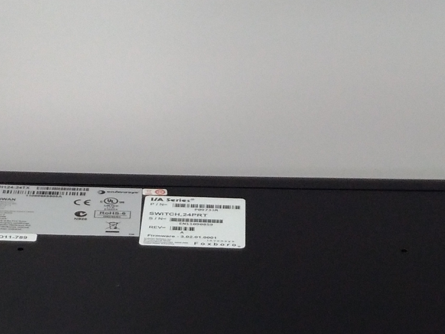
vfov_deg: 15.2
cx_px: 211
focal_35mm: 91
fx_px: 1170
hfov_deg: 21.5
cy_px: 474
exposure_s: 1/33
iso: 253
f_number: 2
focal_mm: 3.79
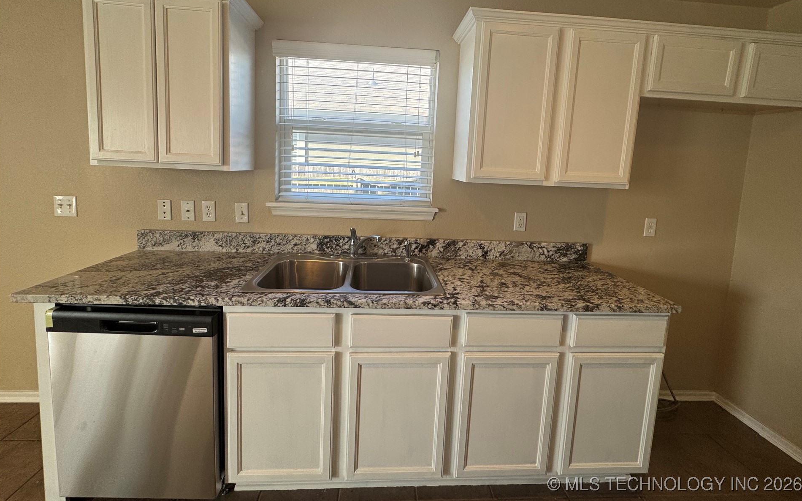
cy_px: 198
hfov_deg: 101.5
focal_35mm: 15
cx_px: 401
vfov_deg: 73.9
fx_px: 328
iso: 80
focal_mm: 2.22
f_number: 2.2
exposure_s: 1/120
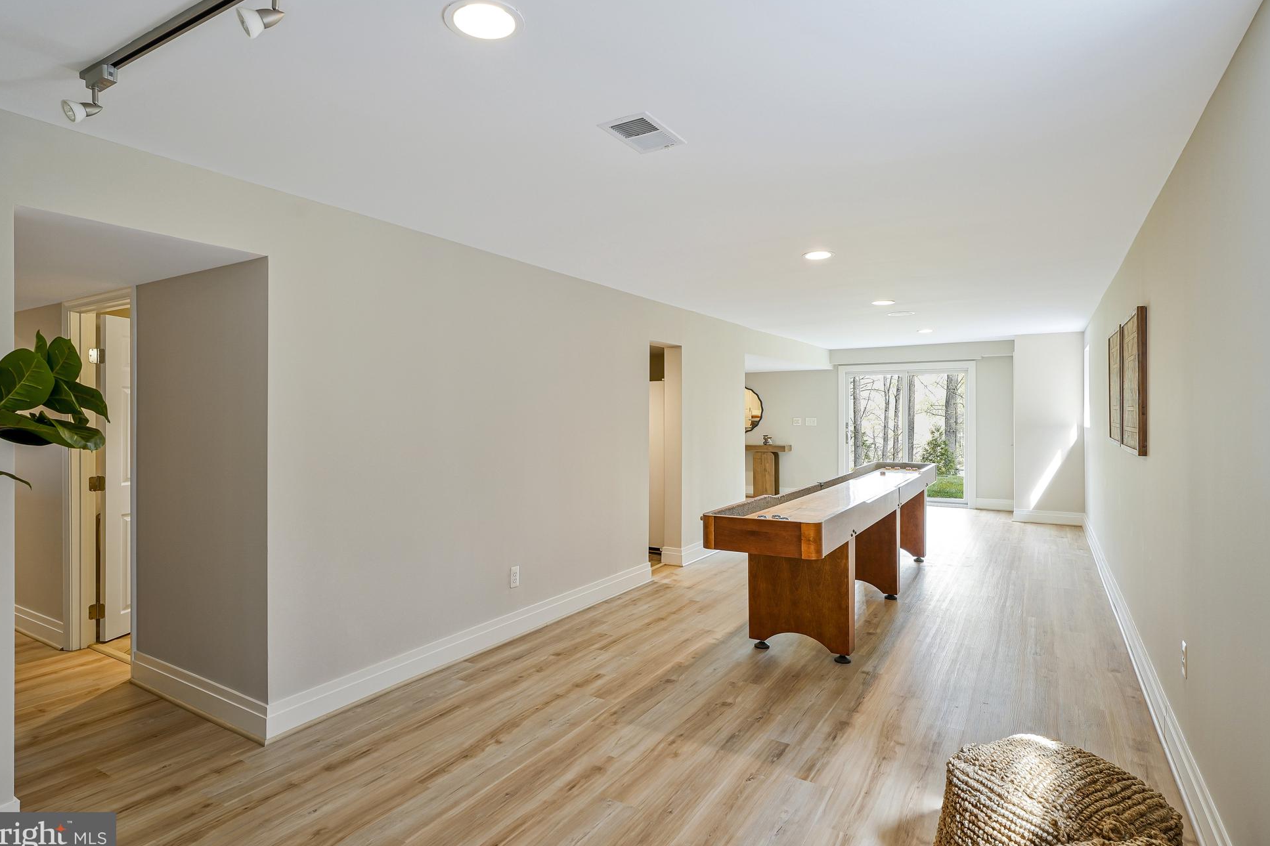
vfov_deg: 65.5
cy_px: 412
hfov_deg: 88.0
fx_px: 657
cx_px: 643
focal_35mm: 19
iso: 400
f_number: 8
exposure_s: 1/6
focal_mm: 17.6
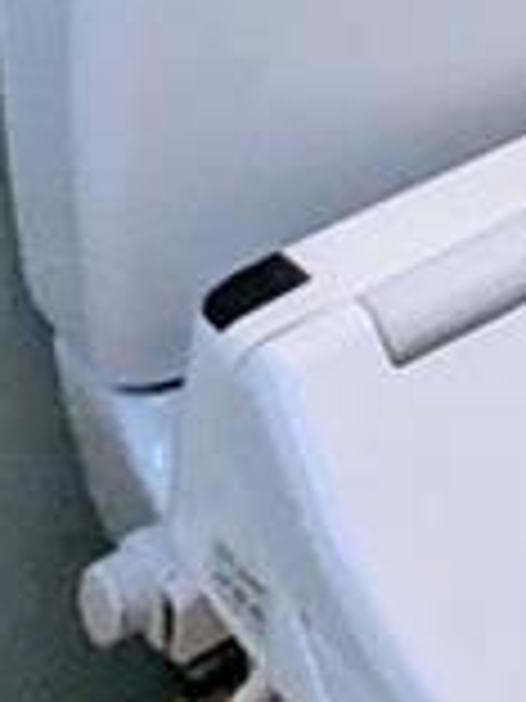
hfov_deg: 8.7
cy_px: -1274
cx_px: 1832
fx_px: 2492
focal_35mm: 123
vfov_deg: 11.3
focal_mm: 2.35
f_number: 2.2
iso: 55
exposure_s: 1/40
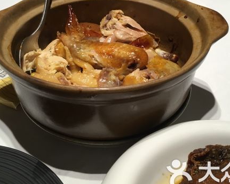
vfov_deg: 32.5
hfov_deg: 40.3
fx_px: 313
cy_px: 60
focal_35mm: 46
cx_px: 114
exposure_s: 1/33
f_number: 2.2
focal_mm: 4.15
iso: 40
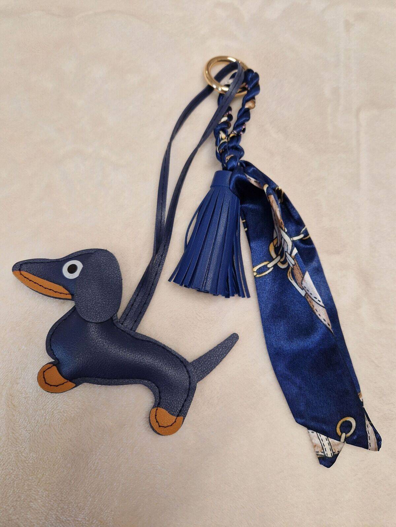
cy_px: 264
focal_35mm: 23
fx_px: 351
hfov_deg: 58.9
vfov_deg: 73.9
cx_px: 198
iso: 80
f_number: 1.8
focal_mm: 5.4
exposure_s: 1/100
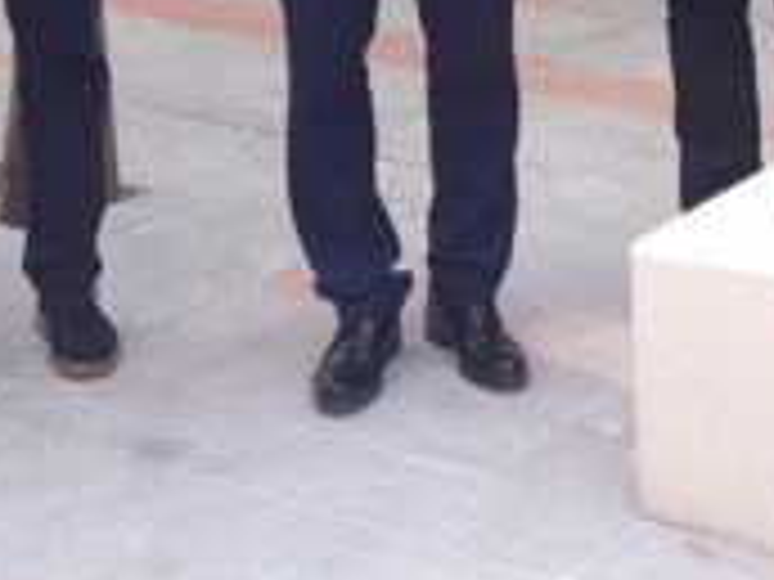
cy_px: -450
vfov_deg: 11.2
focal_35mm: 123
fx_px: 2750
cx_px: 837
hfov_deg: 15.6
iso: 50
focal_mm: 4.12
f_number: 2.4
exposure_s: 1/444
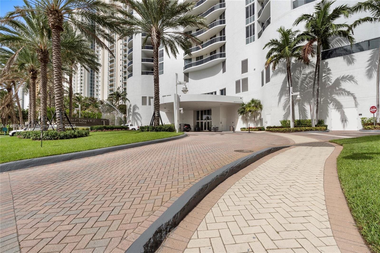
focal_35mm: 16
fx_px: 174
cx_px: 190
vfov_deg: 72.0
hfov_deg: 95.0
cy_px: 126
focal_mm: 16.5
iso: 250
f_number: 14
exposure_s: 1/320
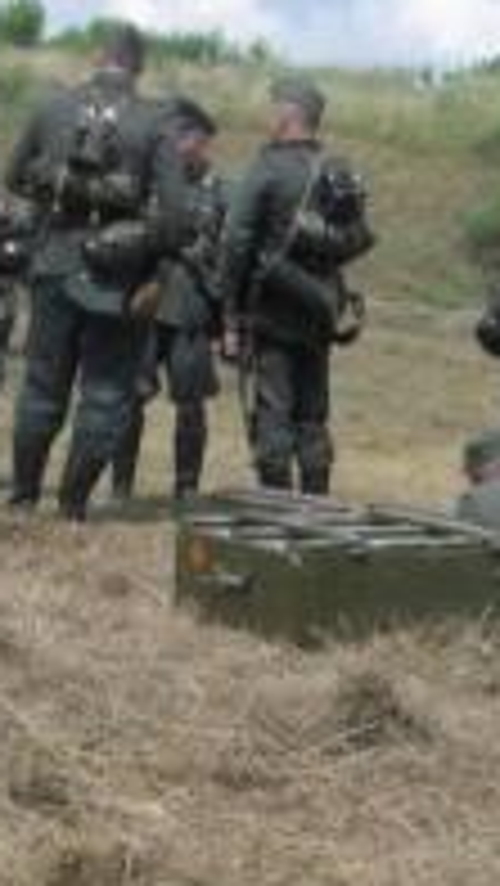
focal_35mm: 94
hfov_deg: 12.7
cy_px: 1003
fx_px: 2213
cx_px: 554
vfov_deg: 21.4
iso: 80
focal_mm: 6.3
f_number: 8.3
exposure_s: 1/180
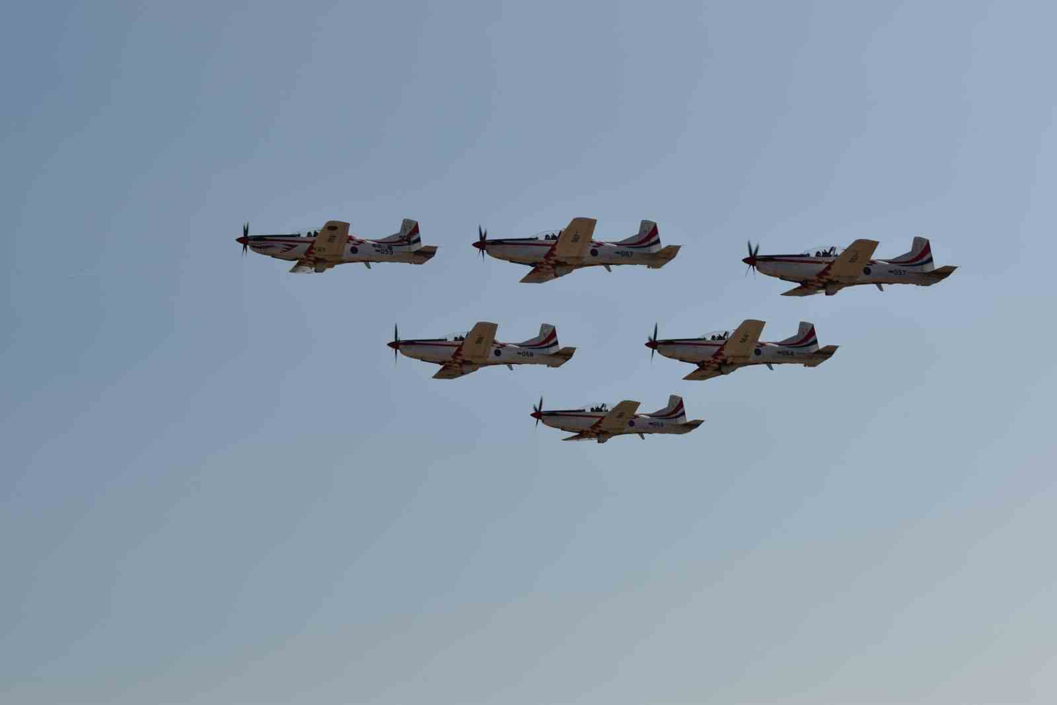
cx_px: 528
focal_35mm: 105
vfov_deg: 13.0
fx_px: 3083
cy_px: 352
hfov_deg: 19.5
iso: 100
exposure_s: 1/800
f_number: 7.1
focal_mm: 70
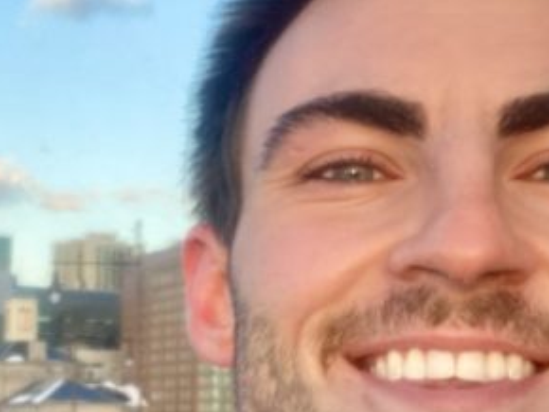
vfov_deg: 12.9
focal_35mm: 113
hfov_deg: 17.1
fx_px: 1794
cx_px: 40
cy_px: 422
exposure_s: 1/121
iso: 32
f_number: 2.2
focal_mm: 2.87
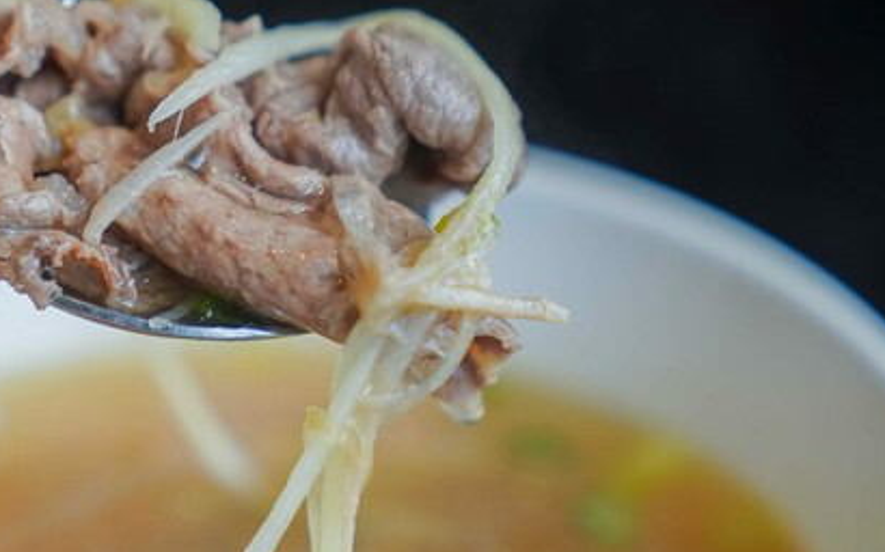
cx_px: 168
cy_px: 360
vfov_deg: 8.8
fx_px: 3569
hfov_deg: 14.1
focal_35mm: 148
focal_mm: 70
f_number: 3.5
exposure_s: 1/80
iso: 100
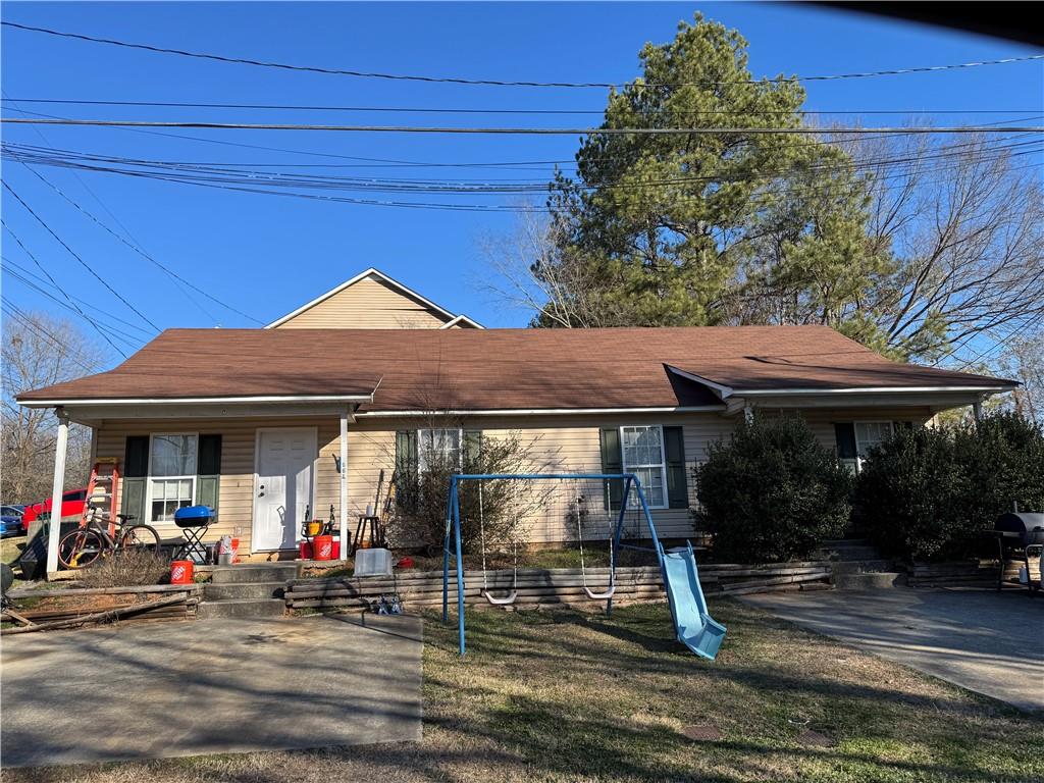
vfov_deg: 56.8
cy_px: 392
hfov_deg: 71.6
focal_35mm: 24
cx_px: 522
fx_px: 724
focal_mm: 6.76
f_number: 1.78
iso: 80
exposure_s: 1/2506
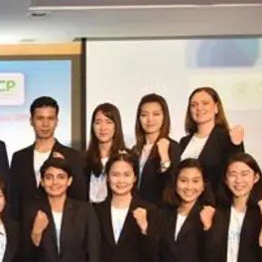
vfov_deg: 19.3
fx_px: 754
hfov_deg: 18.5
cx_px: -65
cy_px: 251
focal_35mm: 88
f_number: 8
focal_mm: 35
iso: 1250
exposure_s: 1/125
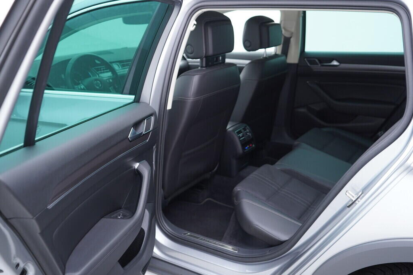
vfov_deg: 36.9
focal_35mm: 36
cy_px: 138
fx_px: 413
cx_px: 206
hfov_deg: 53.1
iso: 200
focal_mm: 24
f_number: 2.8
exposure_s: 1/40
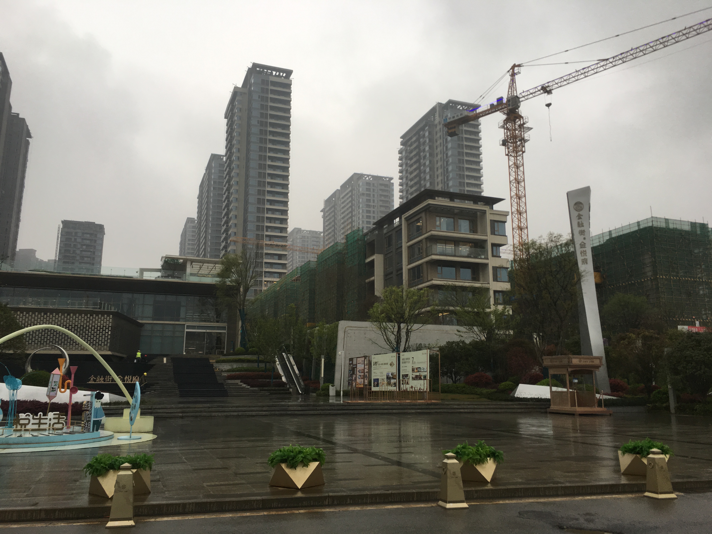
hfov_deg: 61.7
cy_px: 267
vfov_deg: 48.2
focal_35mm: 29
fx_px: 596
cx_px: 356
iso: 40
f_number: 2.2
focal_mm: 4.15
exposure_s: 1/100
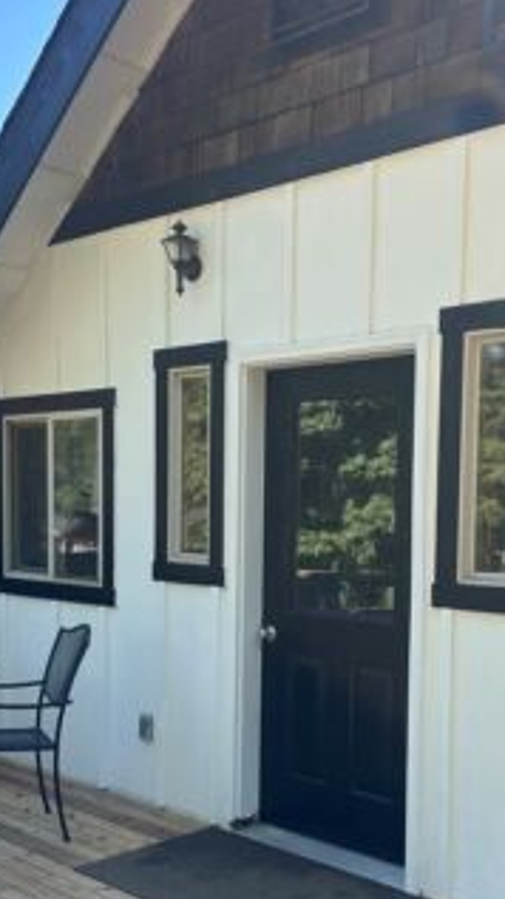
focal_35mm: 44
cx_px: 233
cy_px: 549
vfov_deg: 46.1
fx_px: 1049
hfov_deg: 27.1
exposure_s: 1/894
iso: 80
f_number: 1.78
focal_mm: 6.86
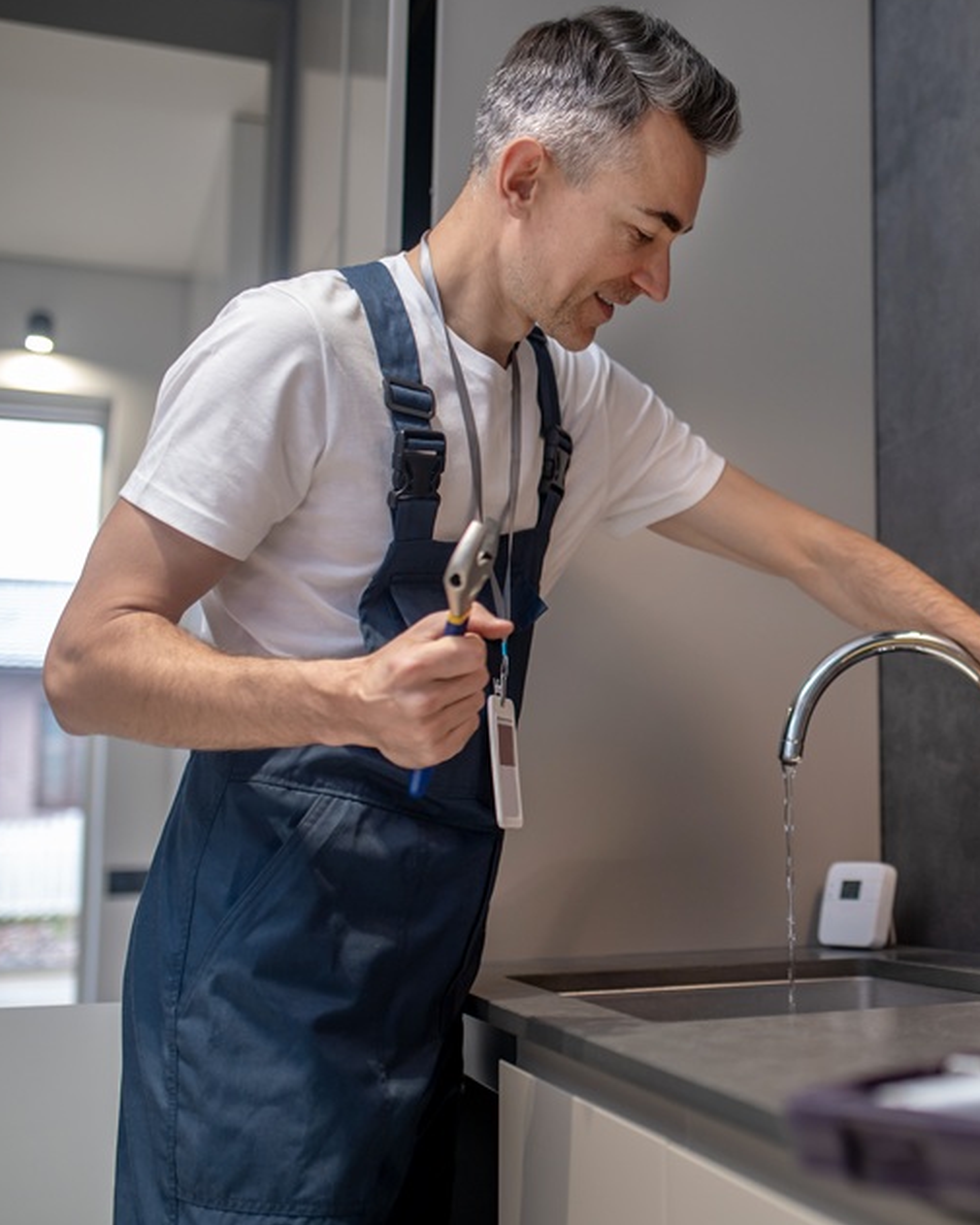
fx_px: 1812
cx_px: 910
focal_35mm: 50
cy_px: 608
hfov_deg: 28.9
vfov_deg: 37.3
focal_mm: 35
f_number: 2.2
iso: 400
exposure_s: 1/160
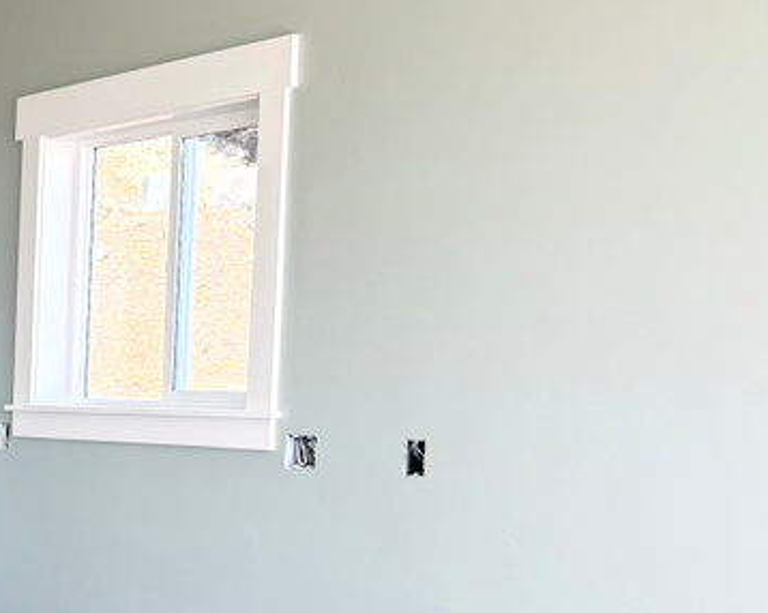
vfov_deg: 22.3
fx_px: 1522
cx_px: -322
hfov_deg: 23.7
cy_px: 529
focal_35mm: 67
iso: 100
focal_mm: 6.76
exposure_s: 1/302
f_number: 1.78
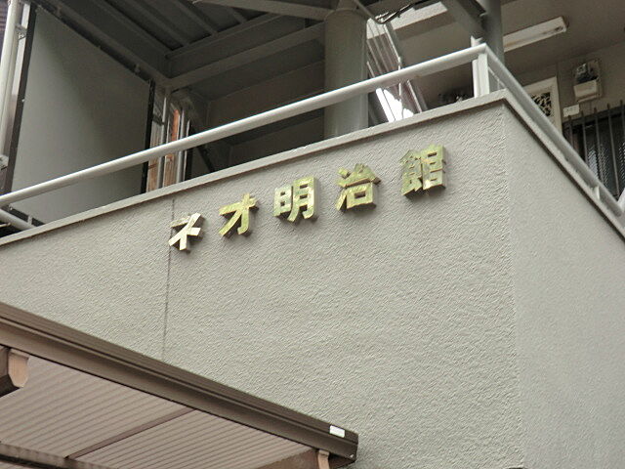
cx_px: 312
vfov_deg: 26.6
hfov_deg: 34.9
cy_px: 234
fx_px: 993
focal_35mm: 55
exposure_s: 1/80
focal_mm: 9.8
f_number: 4.2
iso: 80
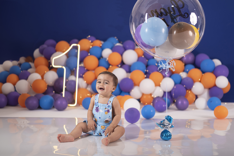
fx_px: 325
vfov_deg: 27.0
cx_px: 117
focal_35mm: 50
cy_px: 78
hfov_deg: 39.6
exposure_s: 1/200
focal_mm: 50
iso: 125
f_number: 2
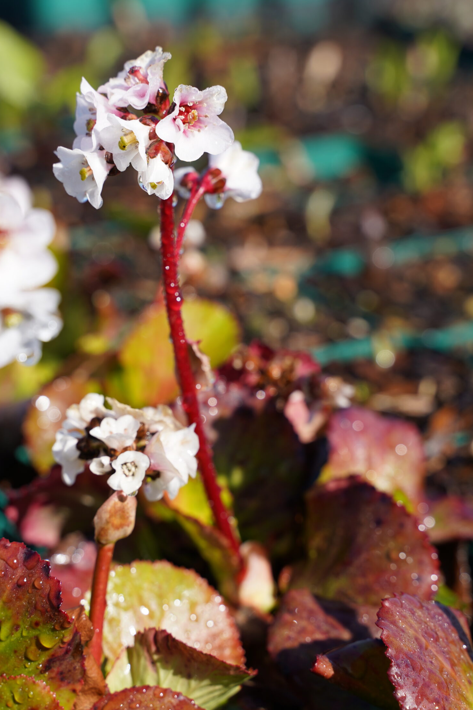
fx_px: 1714
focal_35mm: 87
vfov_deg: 23.4
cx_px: 201
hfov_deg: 15.7
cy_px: 324
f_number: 7.1
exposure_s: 1/250
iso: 100
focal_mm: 75
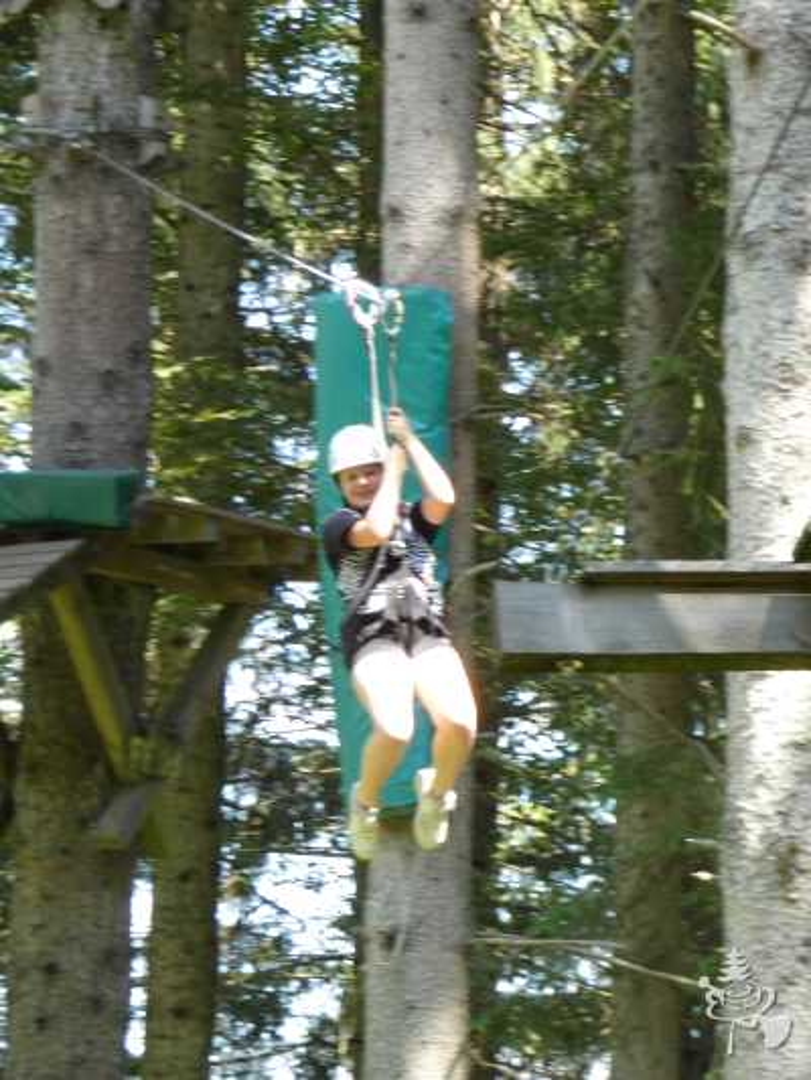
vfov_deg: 7.0
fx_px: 8806
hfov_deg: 5.3
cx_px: 406
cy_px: 540
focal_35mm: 282
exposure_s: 1/125
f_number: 5.5
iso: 500
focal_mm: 50.6
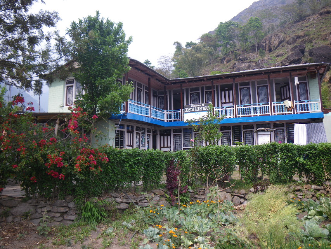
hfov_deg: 63.4
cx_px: 166
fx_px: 268
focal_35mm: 28
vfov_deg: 49.8
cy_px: 124
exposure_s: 1/125
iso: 50
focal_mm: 5
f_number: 3.5
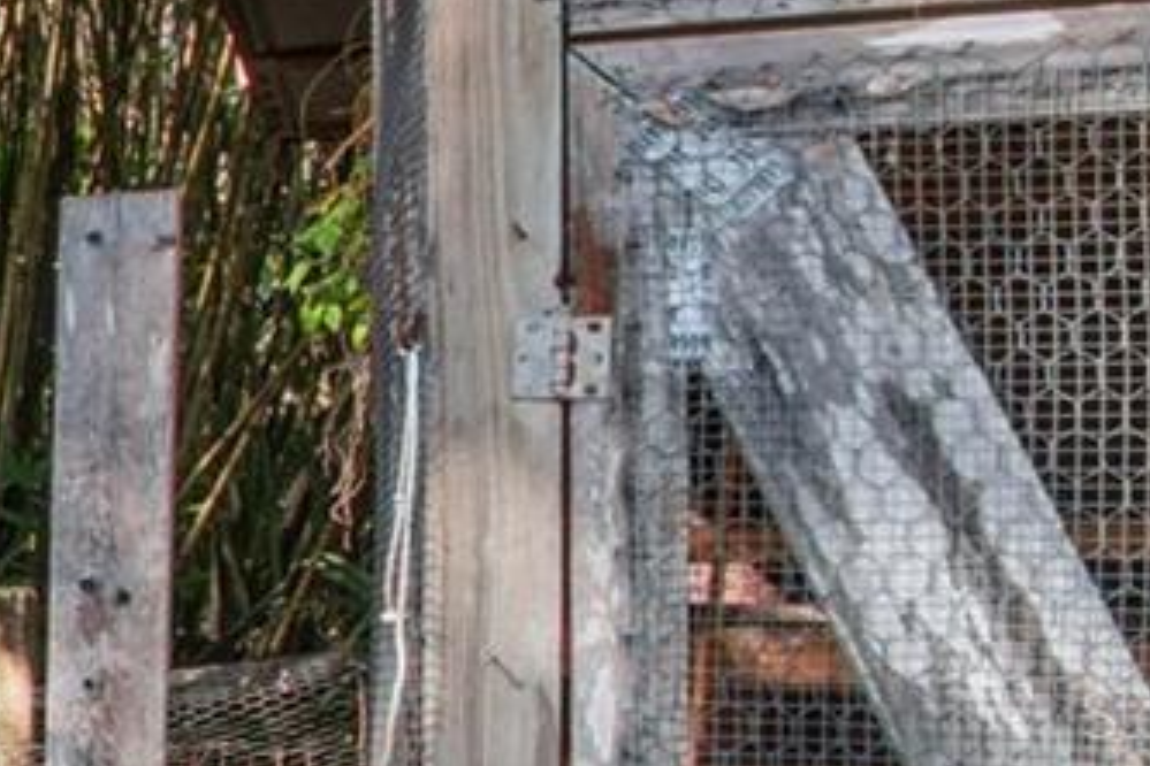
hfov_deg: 16.8
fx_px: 2300
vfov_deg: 18.6
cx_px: -1374
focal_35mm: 72
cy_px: 714
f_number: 7.1
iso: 100
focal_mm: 10
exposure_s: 1/10
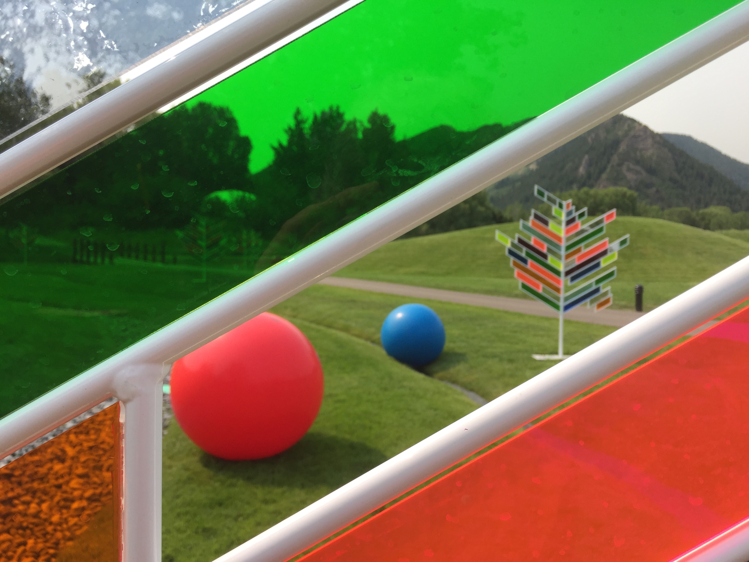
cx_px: 374
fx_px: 627
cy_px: 281
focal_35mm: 29
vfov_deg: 48.2
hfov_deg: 61.7
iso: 32
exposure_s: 1/1522
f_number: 2.2
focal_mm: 4.15
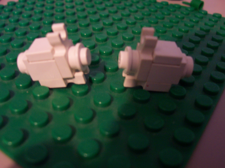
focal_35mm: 37
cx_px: 112
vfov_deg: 38.7
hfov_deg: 50.1
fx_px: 240
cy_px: 84
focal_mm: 5.6
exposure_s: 1/8
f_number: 2.8
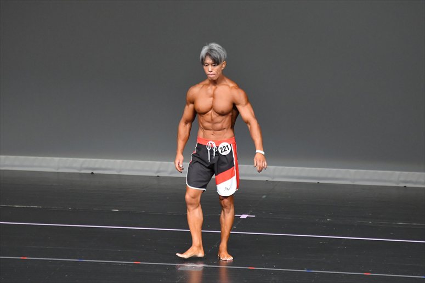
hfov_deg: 6.5
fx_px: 3717
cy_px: 142
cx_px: 212
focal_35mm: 315
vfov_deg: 4.4
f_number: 5.6
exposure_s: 1/400
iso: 5000
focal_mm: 210
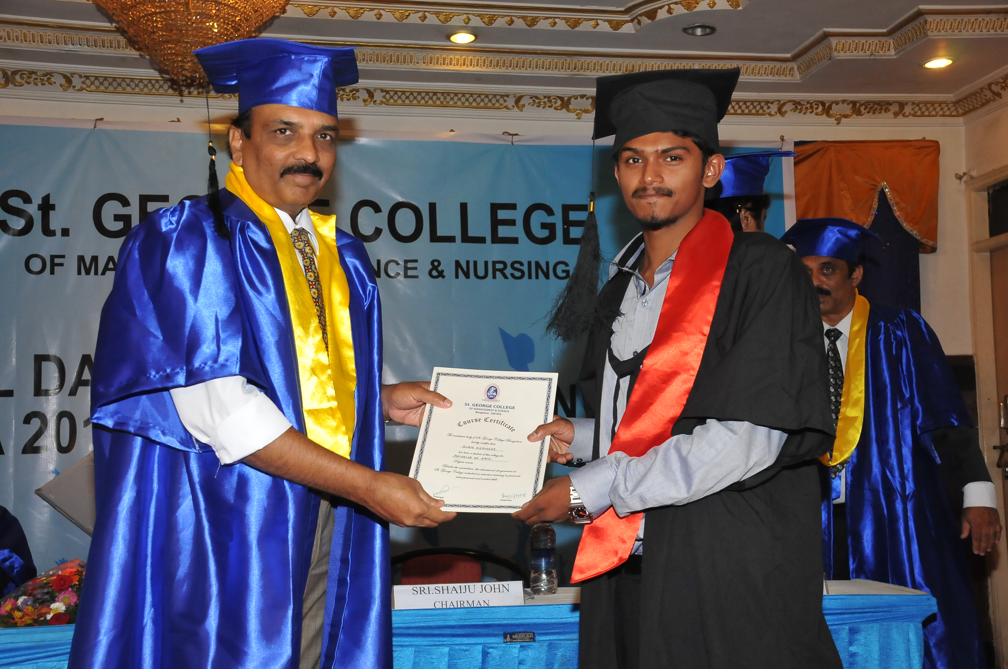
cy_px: 334
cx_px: 504
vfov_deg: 28.0
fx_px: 1342
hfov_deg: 41.2
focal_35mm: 48
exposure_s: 1/200
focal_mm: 32
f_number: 6.3
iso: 1250
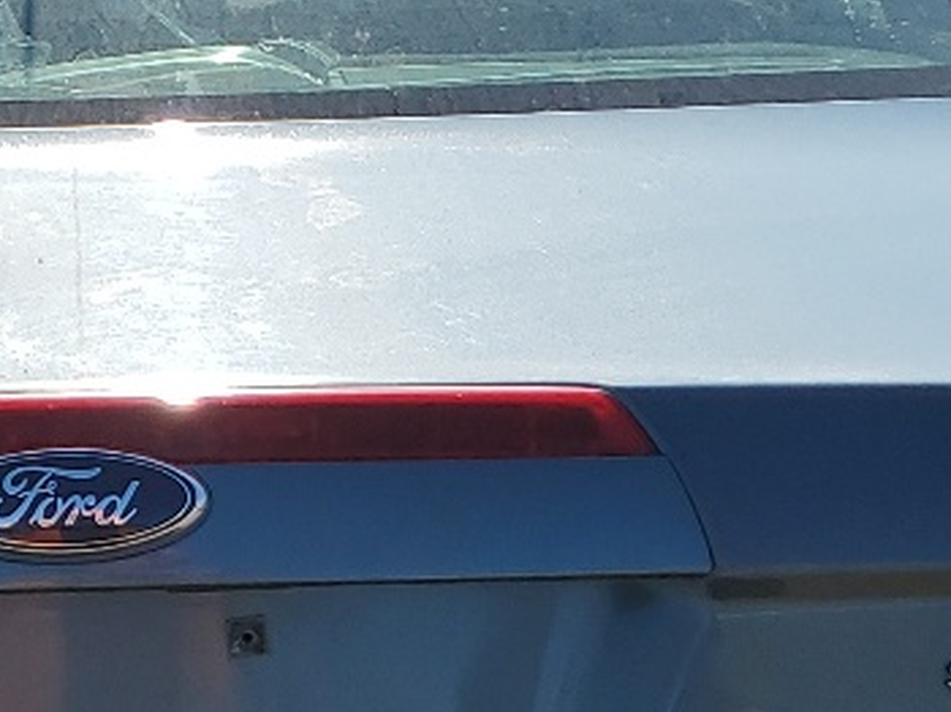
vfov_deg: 12.4
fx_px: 3267
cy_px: 606
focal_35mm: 119
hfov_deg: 16.4
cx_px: 128
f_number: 1.5
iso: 50
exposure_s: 1/5000
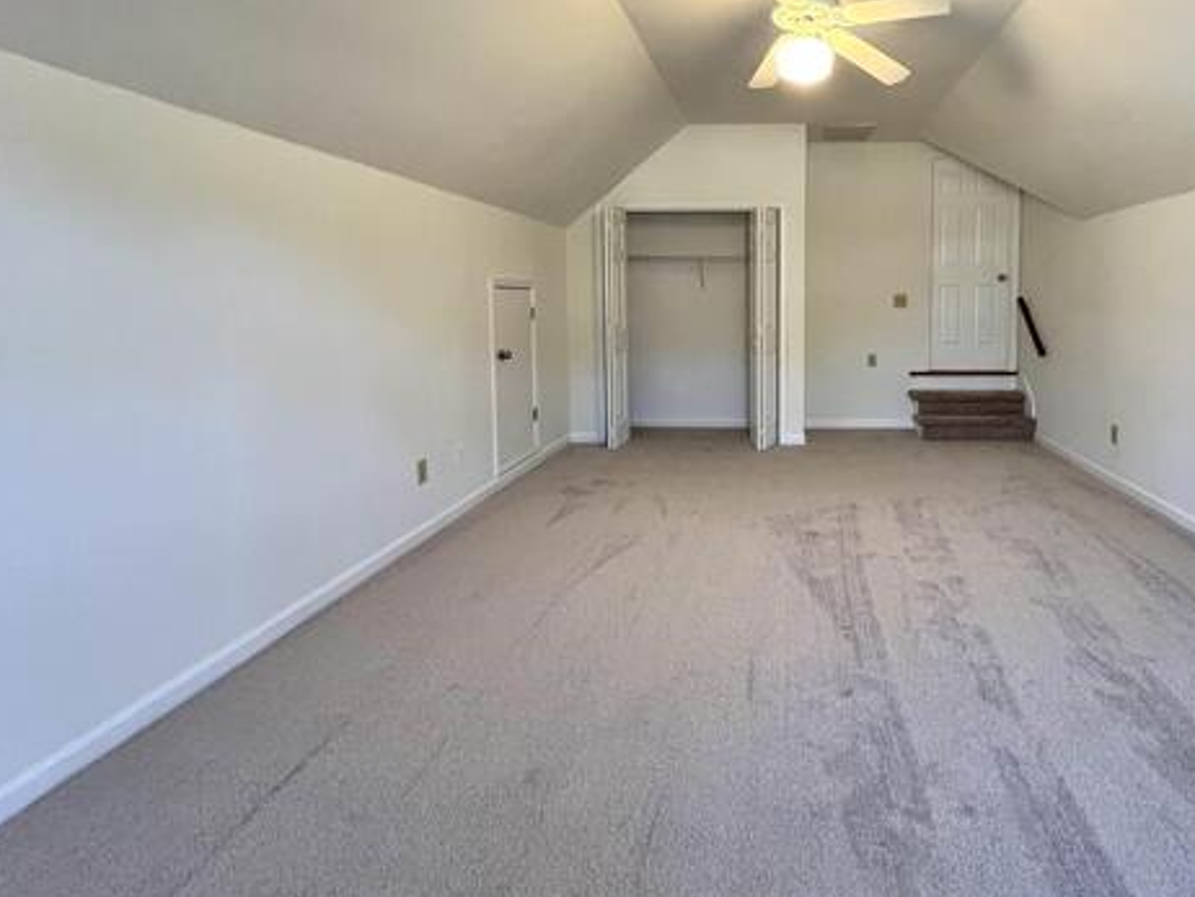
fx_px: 622
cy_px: 349
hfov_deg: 85.3
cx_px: 773
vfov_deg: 70.7
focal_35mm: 18
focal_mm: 1.57
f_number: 1.8
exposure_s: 1/60
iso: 320
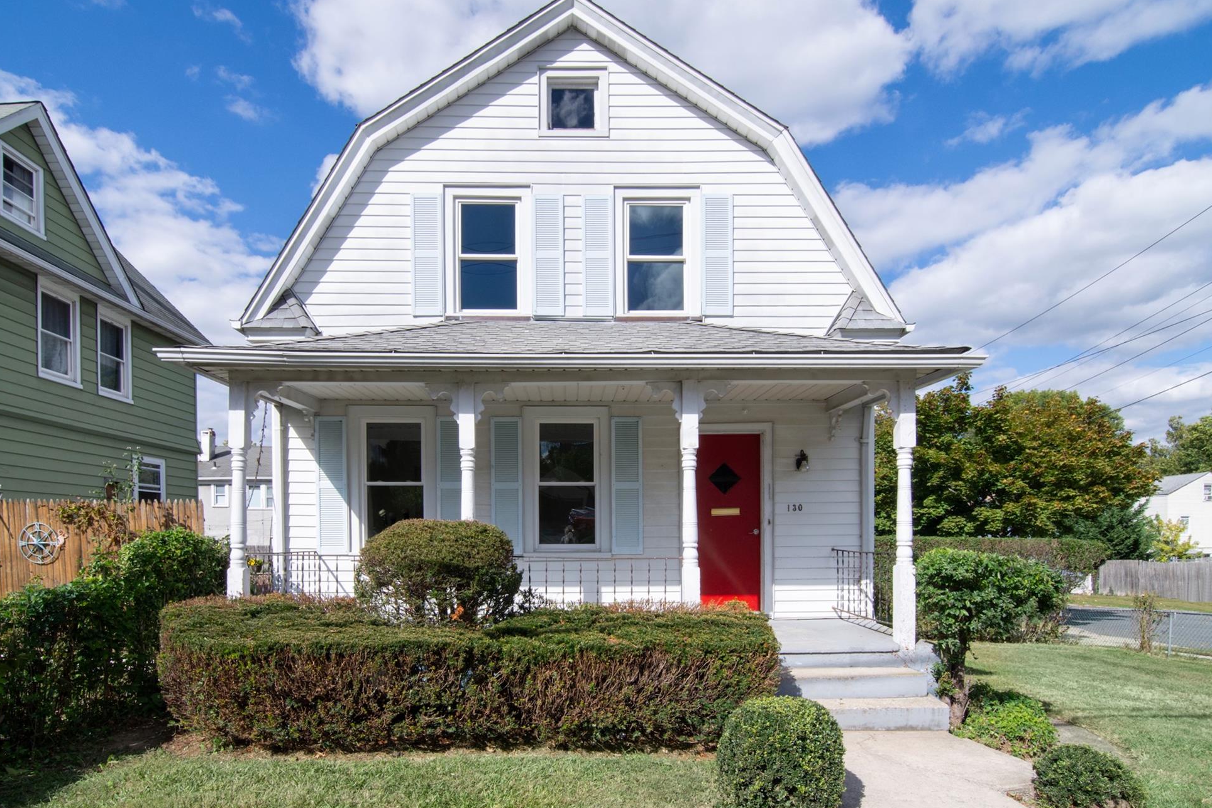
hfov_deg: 91.5
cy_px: 415
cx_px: 586
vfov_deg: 68.8
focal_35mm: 18
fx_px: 590
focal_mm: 11
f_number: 14
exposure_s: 1/320
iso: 400
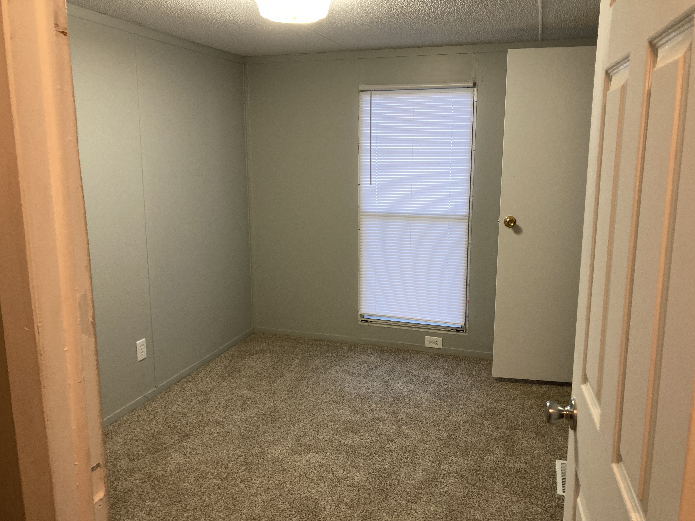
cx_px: 348
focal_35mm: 28
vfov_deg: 49.7
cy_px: 260
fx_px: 562
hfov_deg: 63.4
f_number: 1.8
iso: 100
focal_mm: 3.99
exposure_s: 1/60
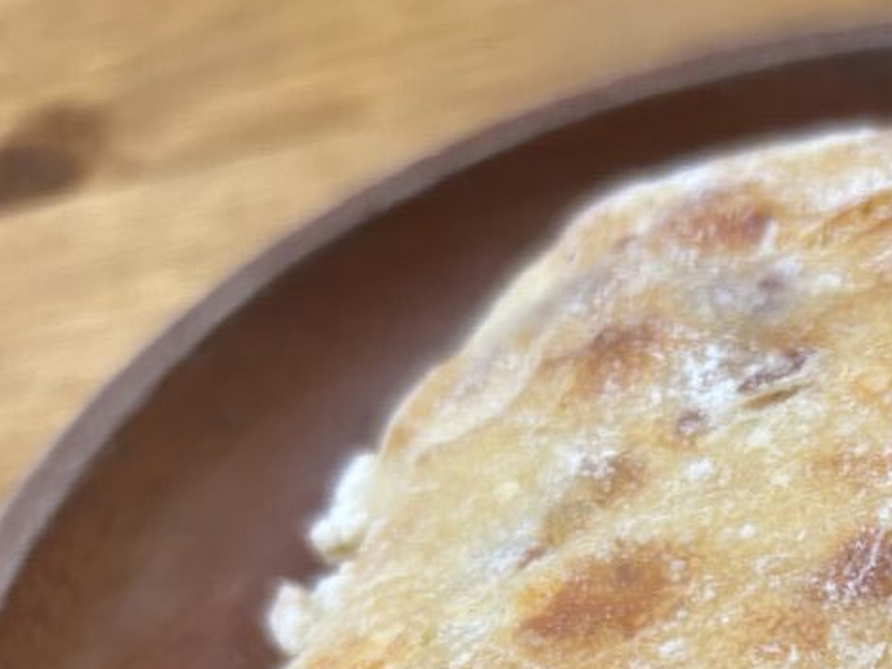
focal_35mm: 71
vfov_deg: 19.0
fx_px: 1830
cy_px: 903
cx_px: 1094
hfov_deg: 24.6
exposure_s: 1/60
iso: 160
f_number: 1.5
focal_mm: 5.7
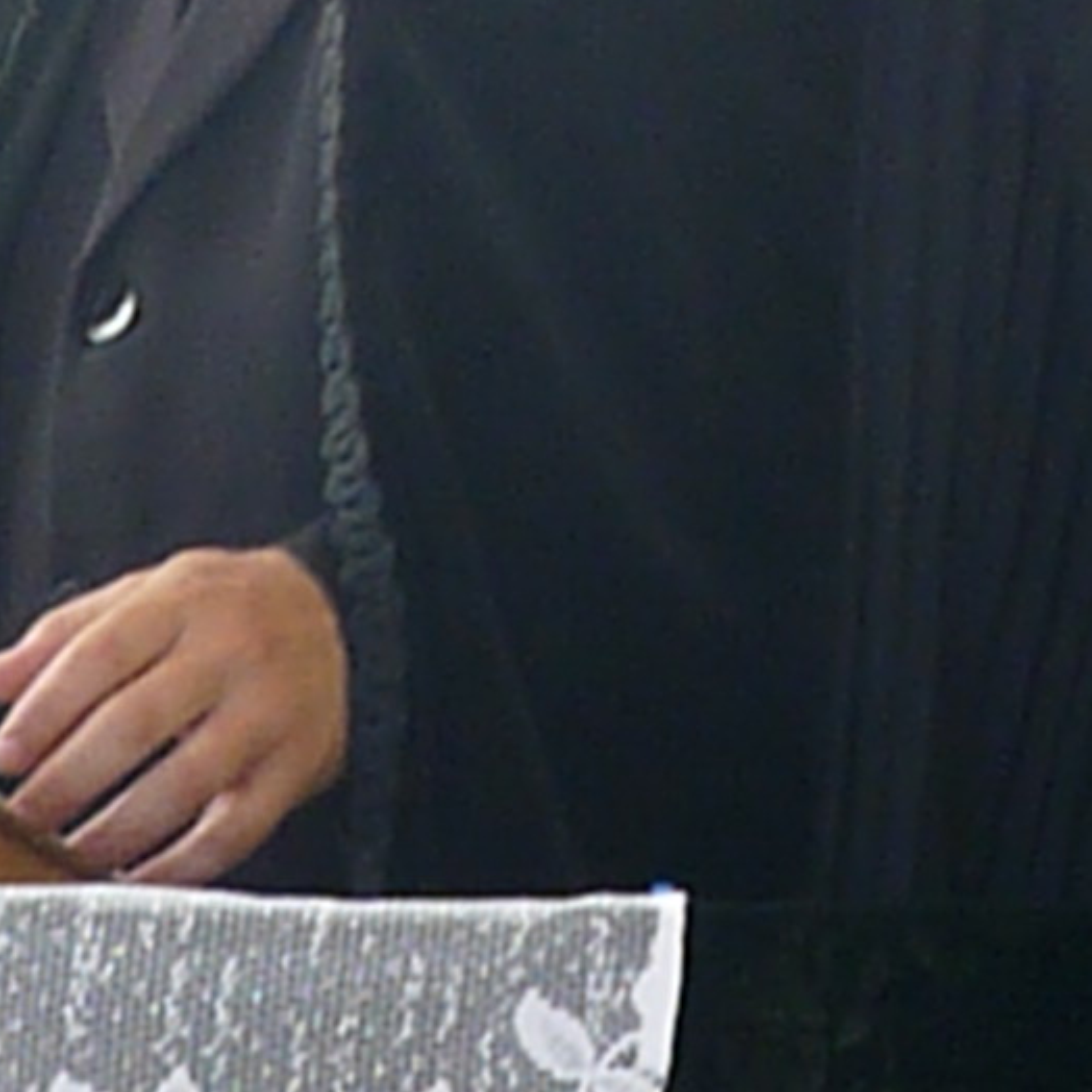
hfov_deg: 2.5
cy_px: -225
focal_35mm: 695
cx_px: 713
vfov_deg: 2.5
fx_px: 24805
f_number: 3.7
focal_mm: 35.6
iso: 800
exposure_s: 1/80
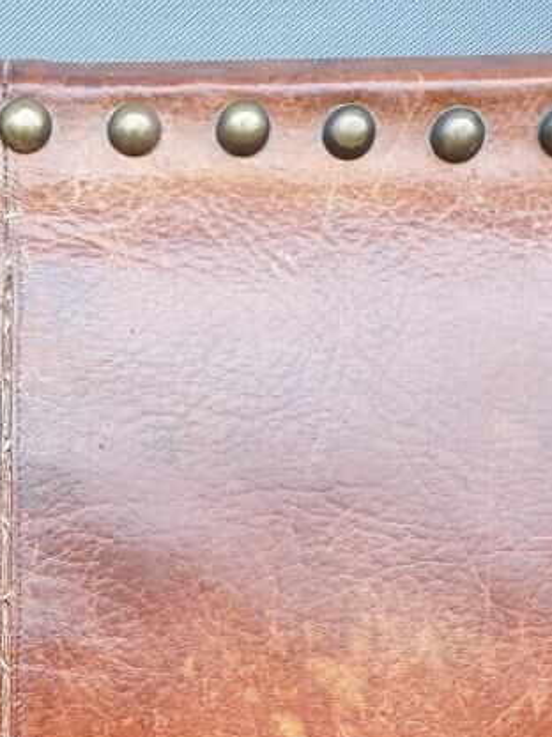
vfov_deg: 28.1
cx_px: 28
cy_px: 764
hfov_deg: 22.2
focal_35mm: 64
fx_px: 1361
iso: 160
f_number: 2.4
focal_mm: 4.3
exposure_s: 1/60
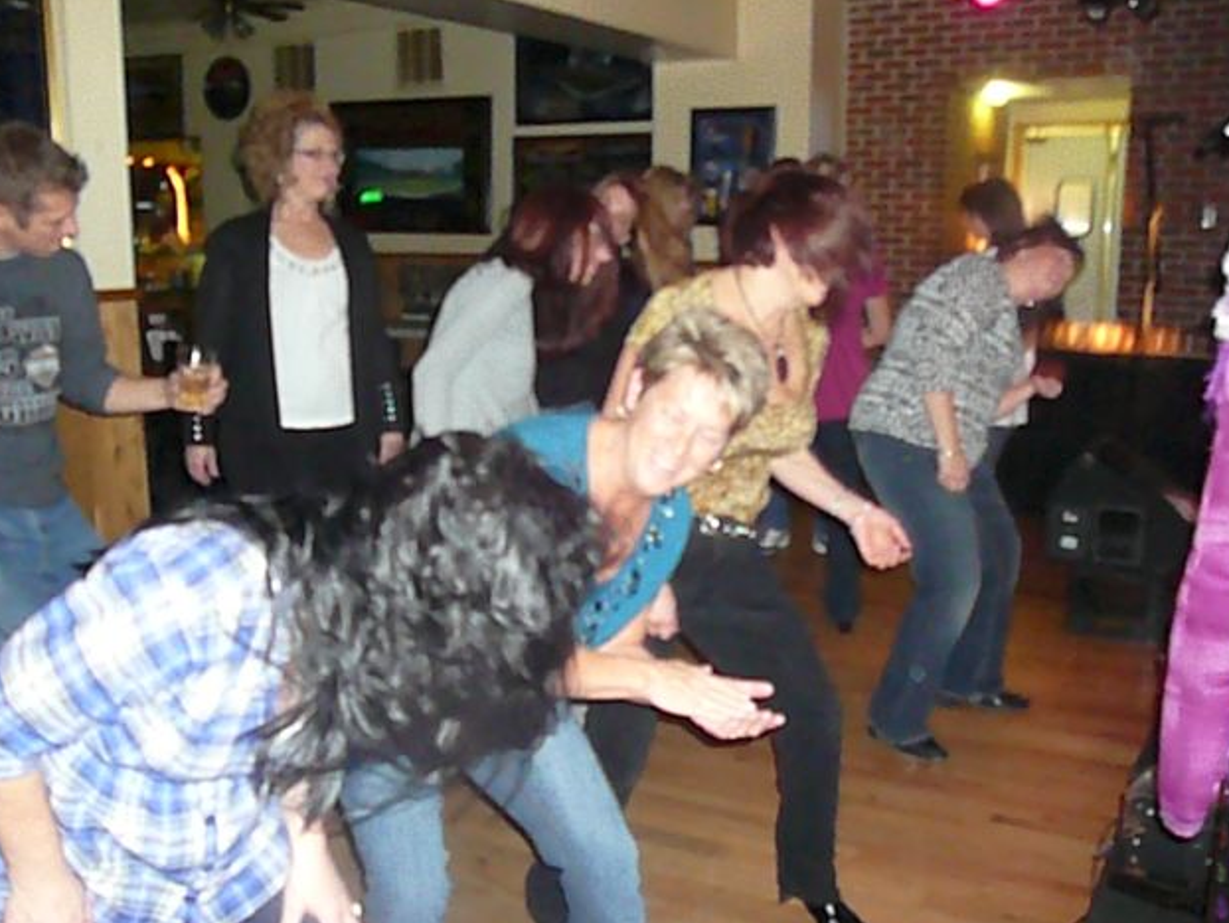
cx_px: 618
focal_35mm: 36
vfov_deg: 39.7
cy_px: 455
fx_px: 1279
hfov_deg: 51.3
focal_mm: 5.2
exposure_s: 1/30
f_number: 2.8
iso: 1000
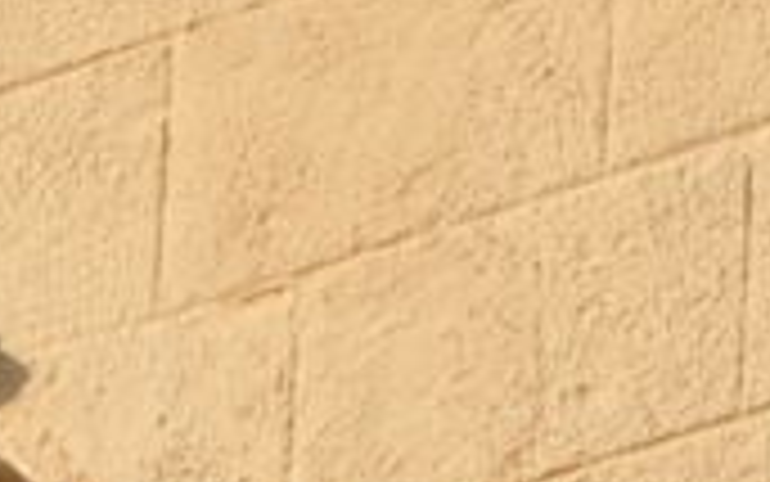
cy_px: 664
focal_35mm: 1432
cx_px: -504
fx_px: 30060
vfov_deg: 0.9
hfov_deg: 1.5
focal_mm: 200
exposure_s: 1/2000
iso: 1000
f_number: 11
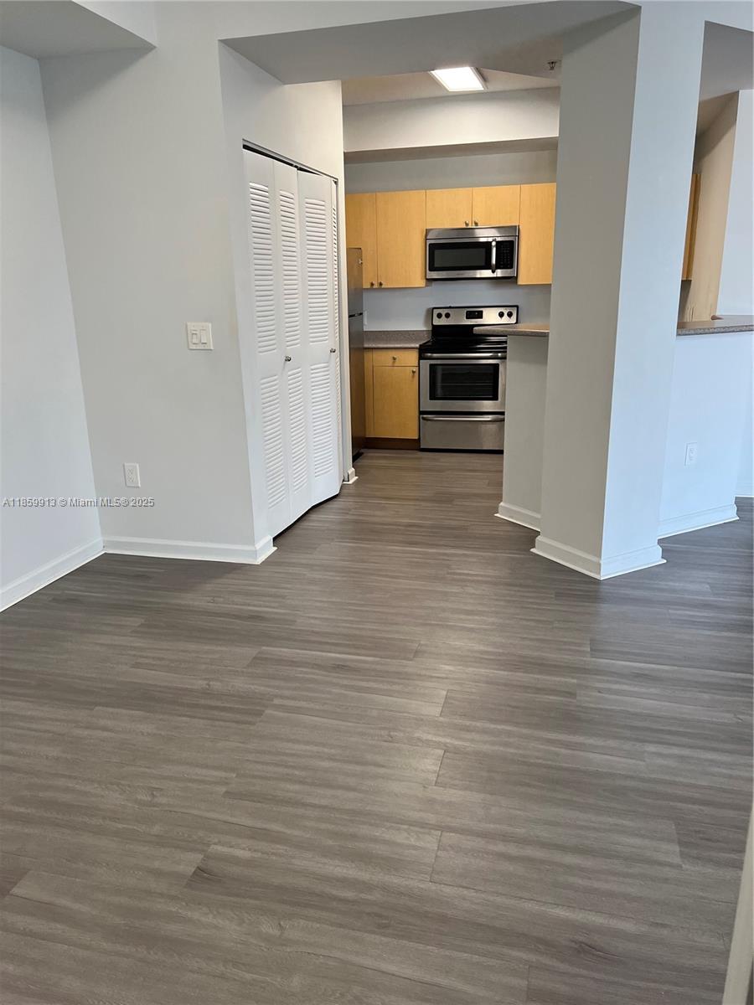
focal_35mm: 26
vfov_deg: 67.3
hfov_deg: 53.1
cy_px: 502
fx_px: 755
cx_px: 377
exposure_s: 1/120
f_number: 1.5
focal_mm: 5.7
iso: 125
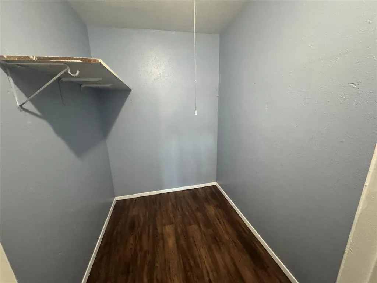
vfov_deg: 85.7
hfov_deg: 102.1
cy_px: 142
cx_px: 188
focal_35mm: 14
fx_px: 152
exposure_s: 1/60
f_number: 2.2
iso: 1250
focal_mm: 2.22
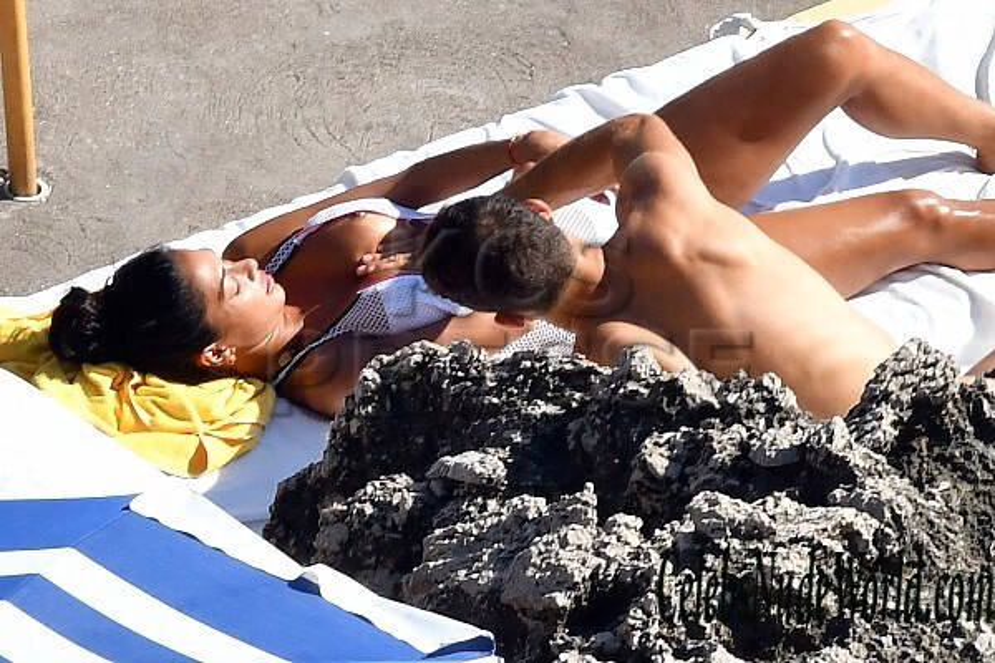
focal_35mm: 900
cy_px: 332
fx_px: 24873
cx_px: 498
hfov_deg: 2.3
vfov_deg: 1.5
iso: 500
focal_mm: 600
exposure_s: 1/500
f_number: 11
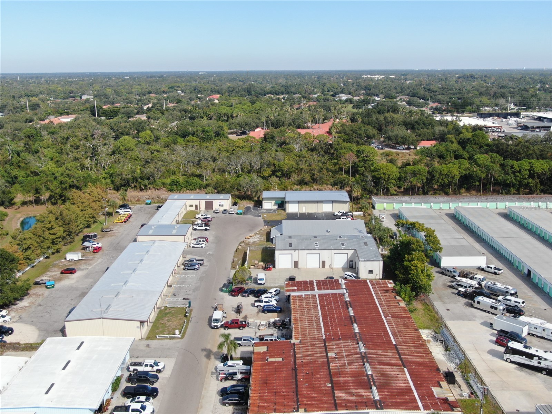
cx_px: 276
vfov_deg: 39.7
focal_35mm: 36
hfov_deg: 51.4
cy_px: 207
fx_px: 574
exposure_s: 1/800
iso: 100
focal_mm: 6.21
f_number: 3.3
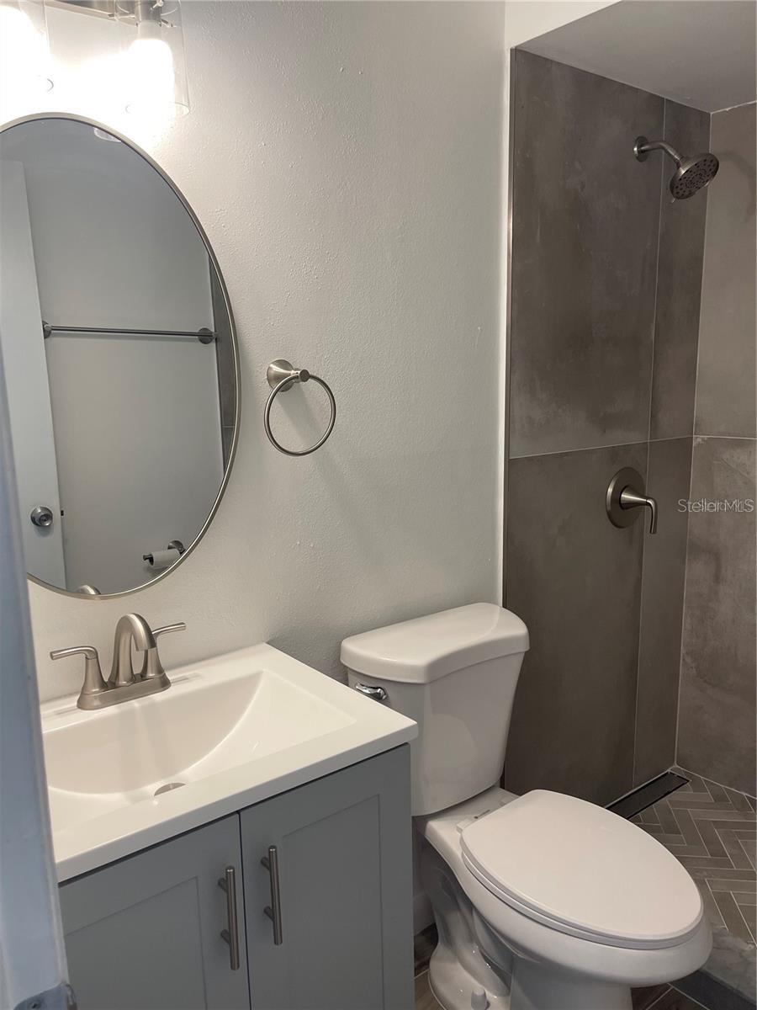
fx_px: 729
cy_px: 505
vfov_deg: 69.4
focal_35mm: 25
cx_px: 378
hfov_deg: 54.9
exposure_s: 1/120
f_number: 1.6
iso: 80
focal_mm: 5.1
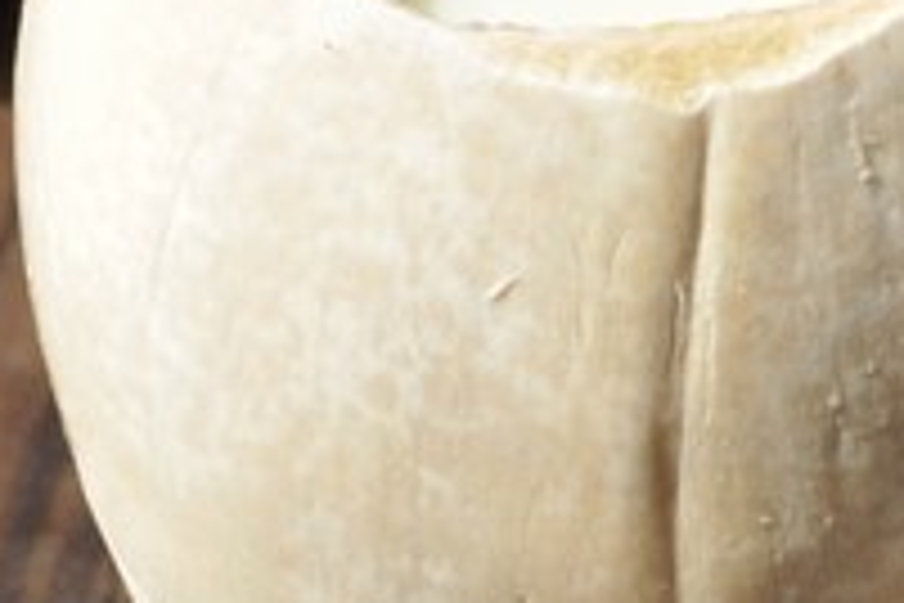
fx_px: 5474
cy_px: 648
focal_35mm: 218
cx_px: 1273
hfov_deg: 9.2
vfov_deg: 6.3
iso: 200
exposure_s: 1/125
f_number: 10
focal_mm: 34
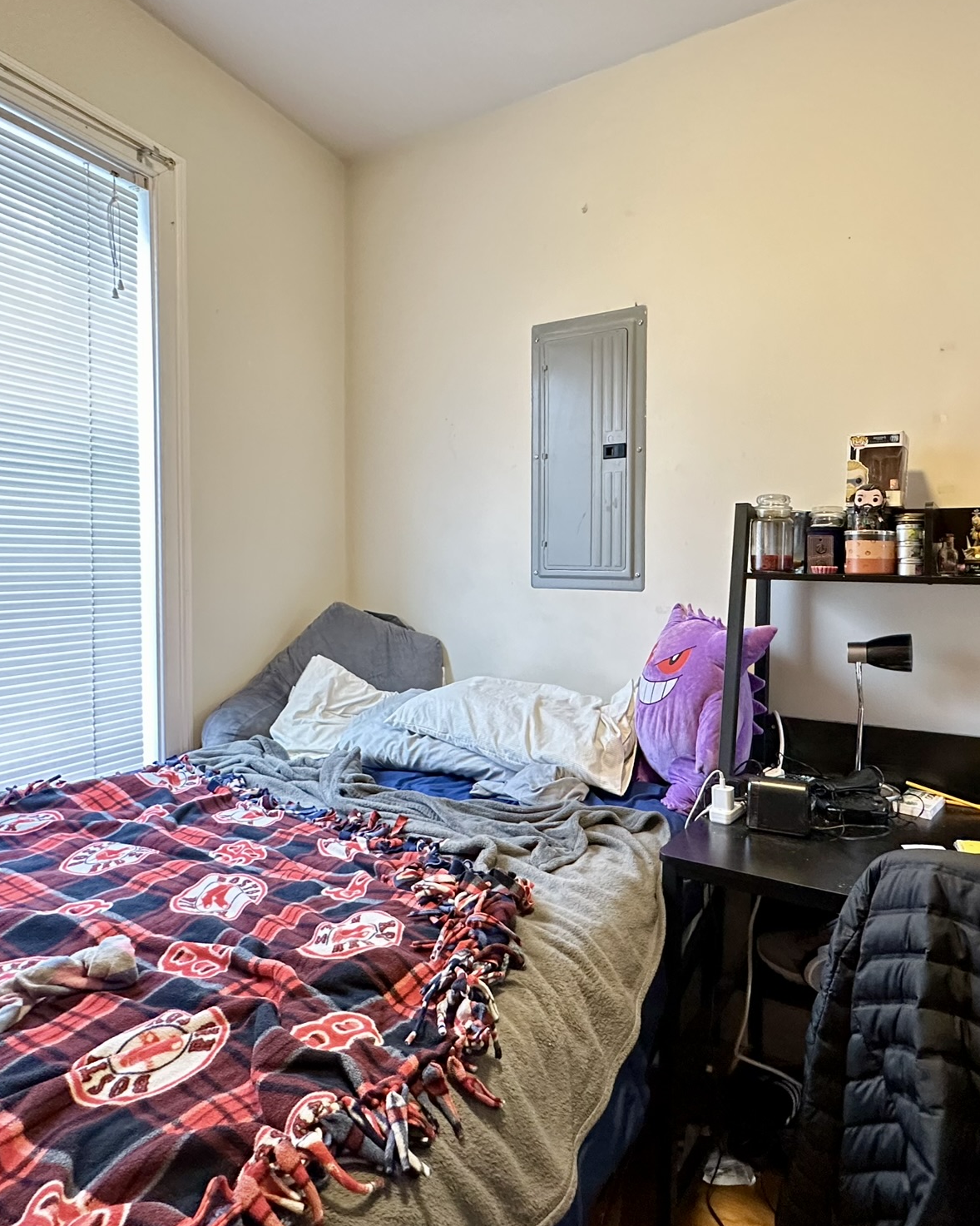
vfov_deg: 83.3
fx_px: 689
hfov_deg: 69.4
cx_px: 628
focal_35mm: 19
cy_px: 590
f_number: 2.2
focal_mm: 2.22
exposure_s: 1/60
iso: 500
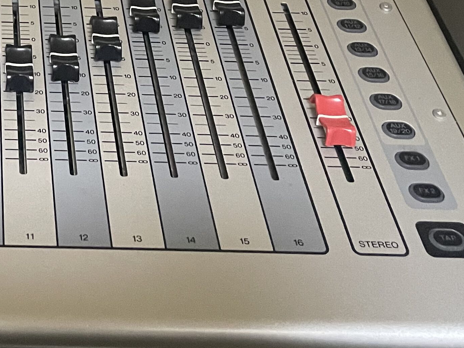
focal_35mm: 76
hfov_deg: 24.2
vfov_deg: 18.2
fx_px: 1019
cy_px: -96
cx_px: -30
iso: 640
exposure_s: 1/25
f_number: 1.6
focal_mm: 4.2
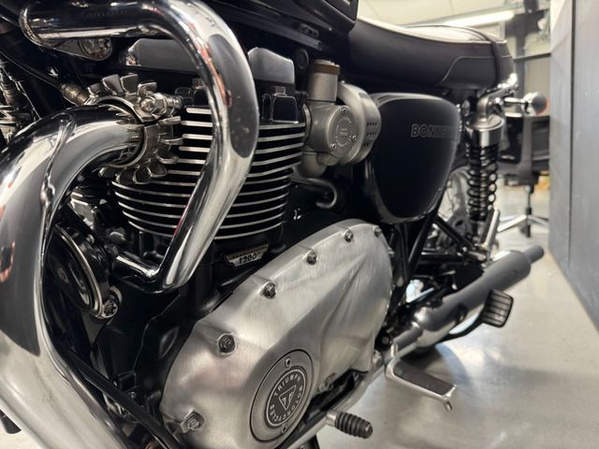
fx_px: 415
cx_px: 300
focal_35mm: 24
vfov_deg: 56.8
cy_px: 224
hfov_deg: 71.6
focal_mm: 6.76
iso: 640
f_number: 1.78
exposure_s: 1/50
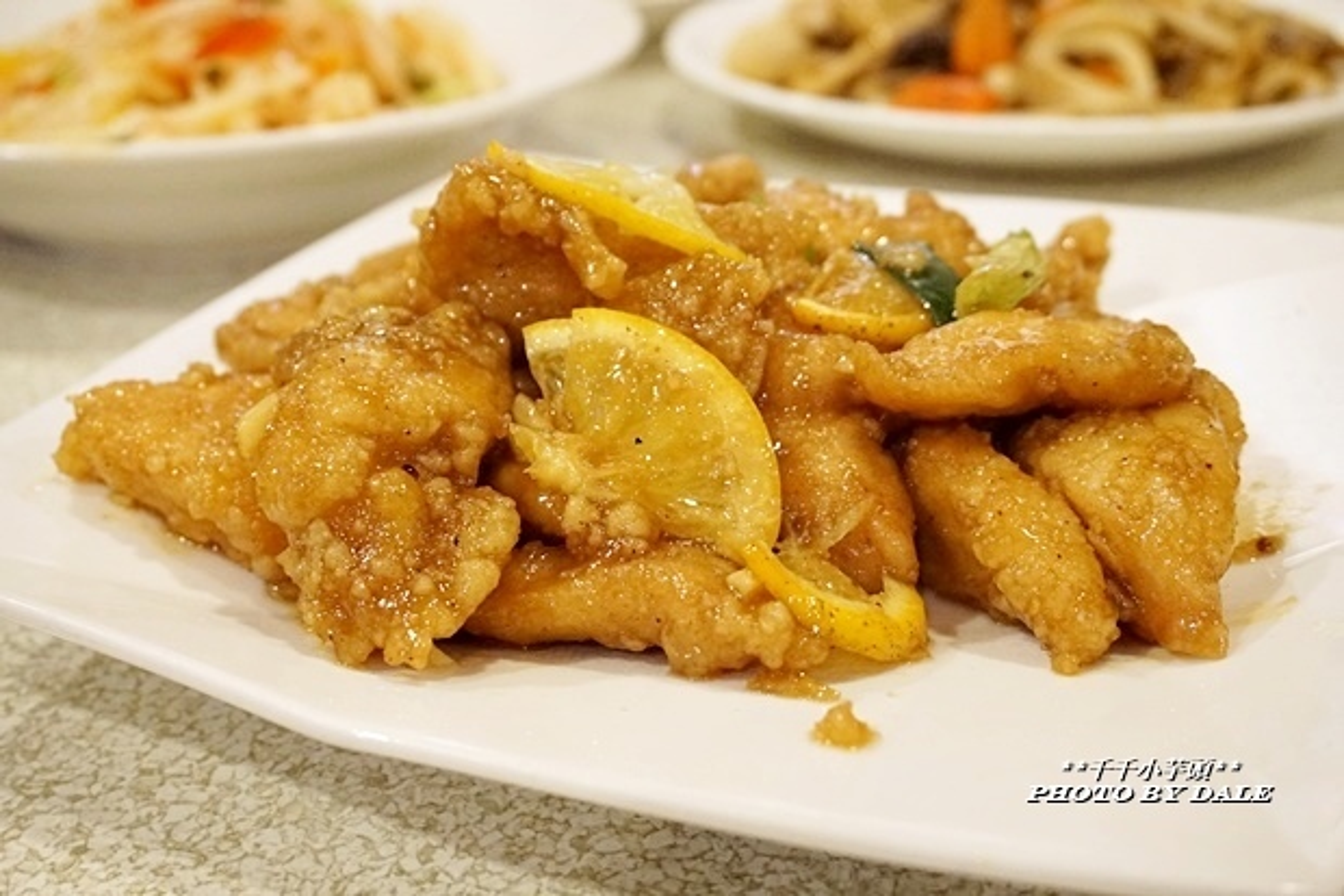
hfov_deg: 45.0
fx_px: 1623
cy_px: 448
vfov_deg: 30.8
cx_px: 672
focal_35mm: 44
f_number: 5.6
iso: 2500
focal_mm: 29
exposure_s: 1/60
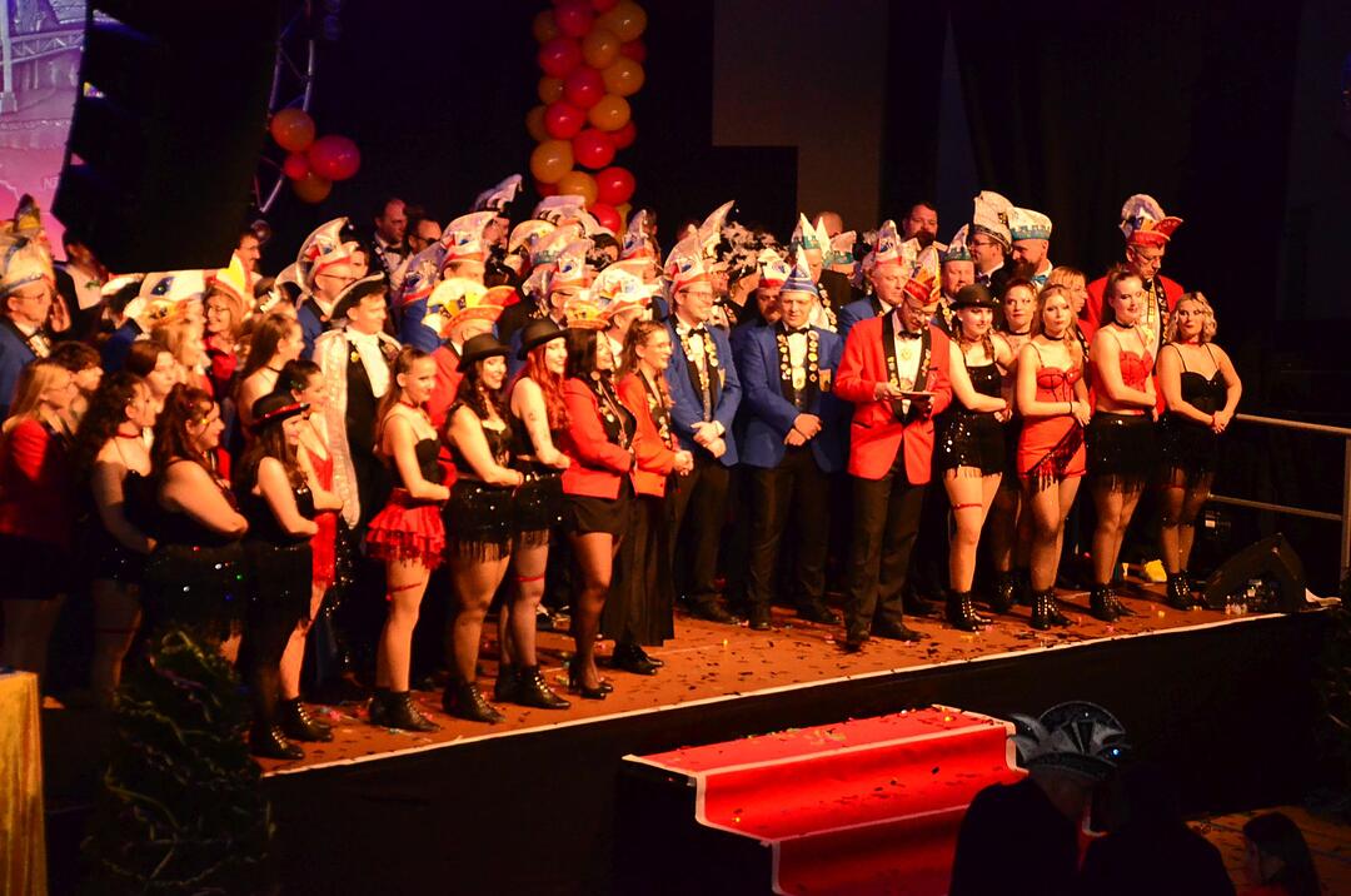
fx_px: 4383
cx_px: 676
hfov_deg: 17.5
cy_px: 448
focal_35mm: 117
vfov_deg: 11.7
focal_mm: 78
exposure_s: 1/80
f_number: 5.6
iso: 3200
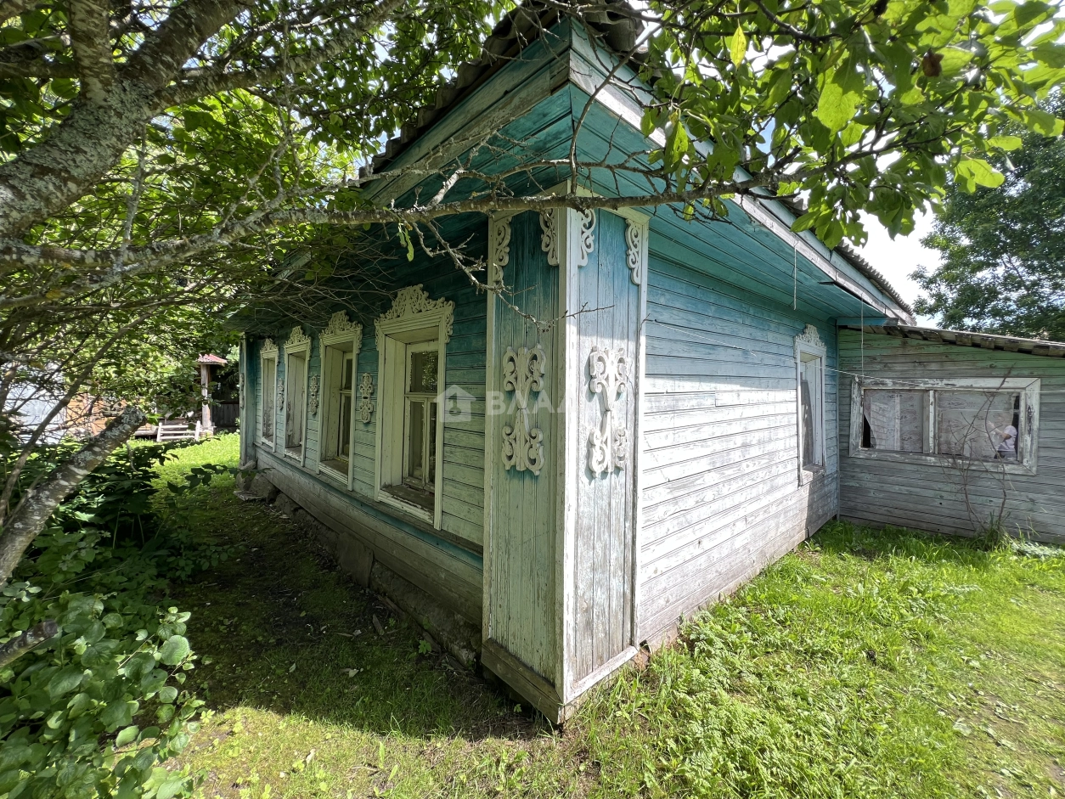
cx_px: 532
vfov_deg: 89.9
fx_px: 400
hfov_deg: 106.2
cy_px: 400
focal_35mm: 13
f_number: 1.8
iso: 32
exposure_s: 1/136
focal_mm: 1.57
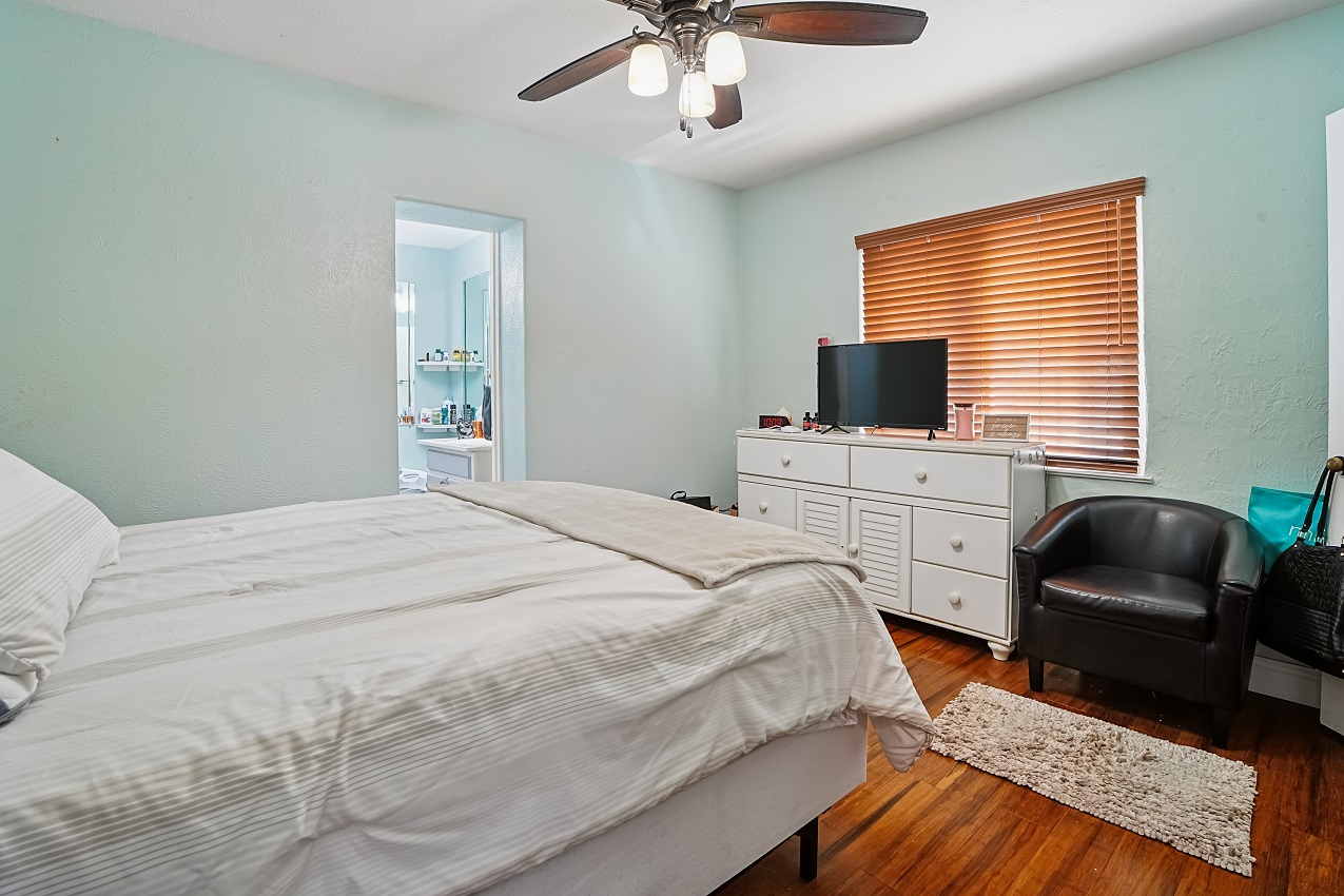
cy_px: 448
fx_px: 597
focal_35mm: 16
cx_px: 672
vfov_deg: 73.7
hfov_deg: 96.7
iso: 400
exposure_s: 1/6
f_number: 8
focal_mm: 16
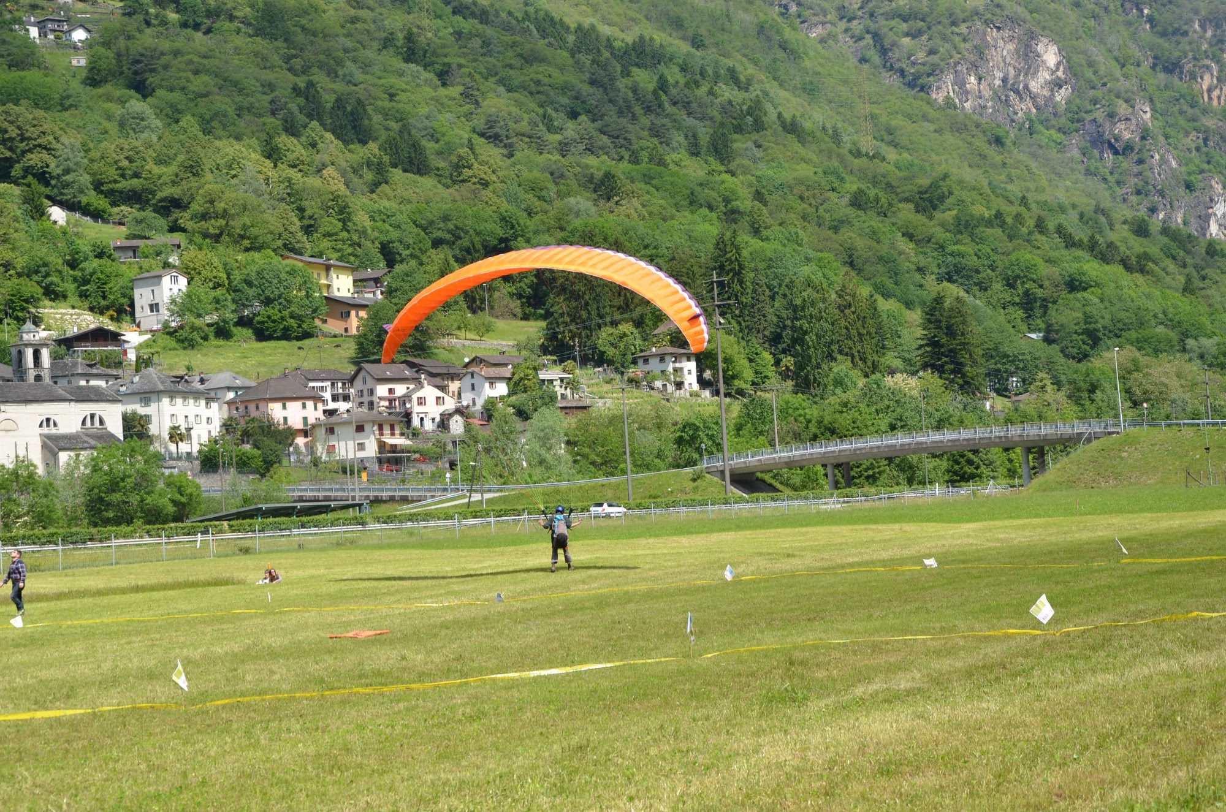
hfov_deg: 26.0
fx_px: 2651
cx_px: 613
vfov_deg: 17.4
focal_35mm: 78
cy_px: 406
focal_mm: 52
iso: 140
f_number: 8
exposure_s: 1/250
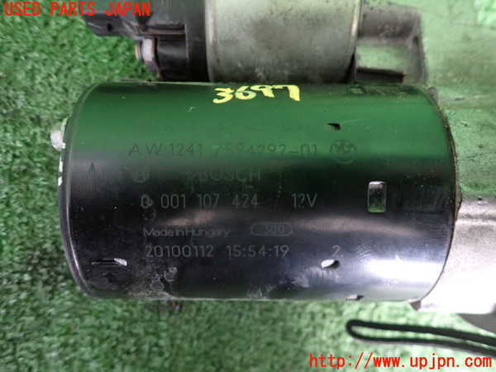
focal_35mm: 25
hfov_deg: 69.4
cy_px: 186
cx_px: 248
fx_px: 358
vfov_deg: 54.9
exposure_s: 1/30
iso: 800
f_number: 2
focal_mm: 4.5
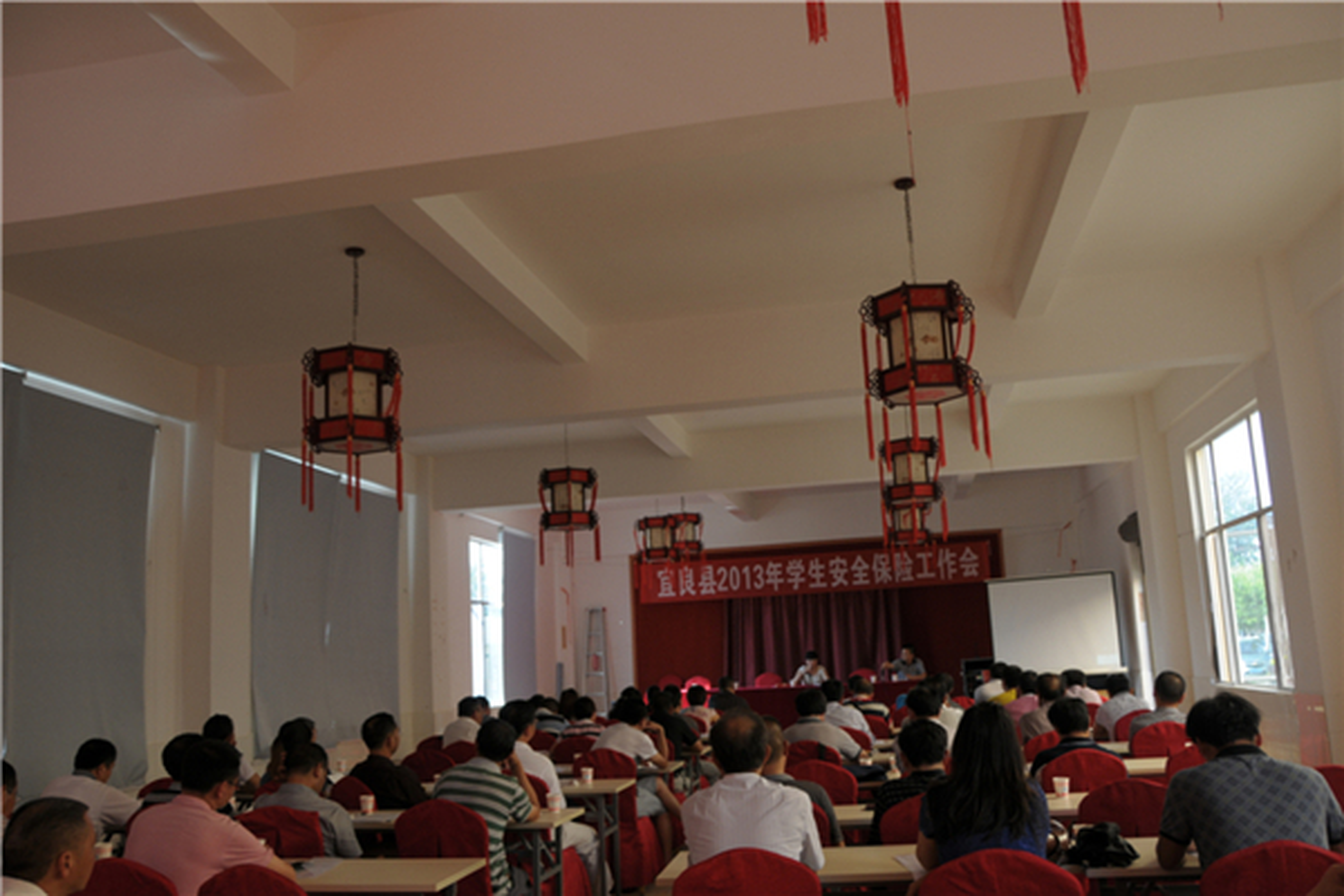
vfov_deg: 43.6
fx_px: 1120
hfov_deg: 61.9
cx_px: 672
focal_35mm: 30
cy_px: 448
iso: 200
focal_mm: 20
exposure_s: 1/100
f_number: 5
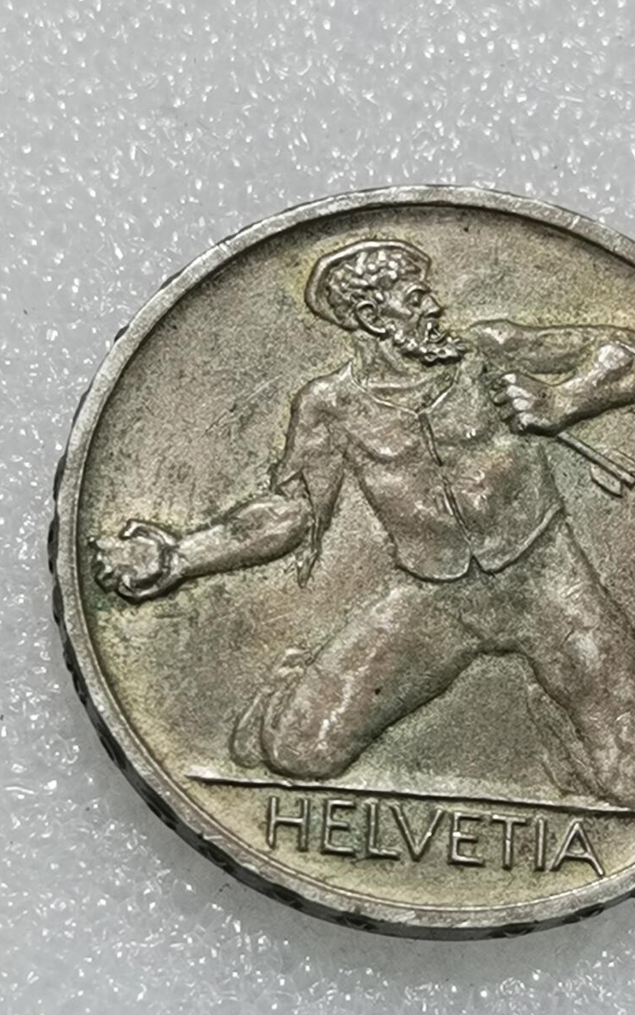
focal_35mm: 112
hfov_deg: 11.7
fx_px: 3101
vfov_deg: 18.6
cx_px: 450
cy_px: 550
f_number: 1.9
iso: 64
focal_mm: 6.67
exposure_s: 1/100
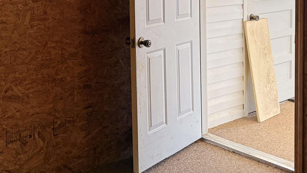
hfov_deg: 38.0
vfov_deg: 21.4
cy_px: -4
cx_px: 101
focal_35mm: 54
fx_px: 440
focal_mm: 6.76
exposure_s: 1/60
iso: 320
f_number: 1.78
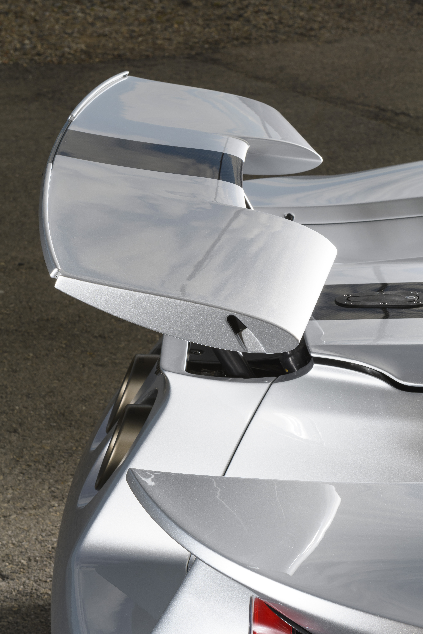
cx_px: 212
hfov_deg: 13.0
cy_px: 317
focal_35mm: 105
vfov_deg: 19.5
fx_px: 1850
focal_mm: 70
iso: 100
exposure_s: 1/200
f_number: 16
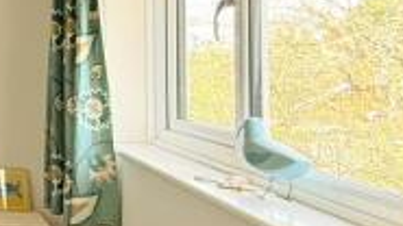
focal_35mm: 48
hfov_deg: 28.3
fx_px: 513
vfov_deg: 24.7
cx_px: -199
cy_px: 64
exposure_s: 1/99
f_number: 2.2
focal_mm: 2.22
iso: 125
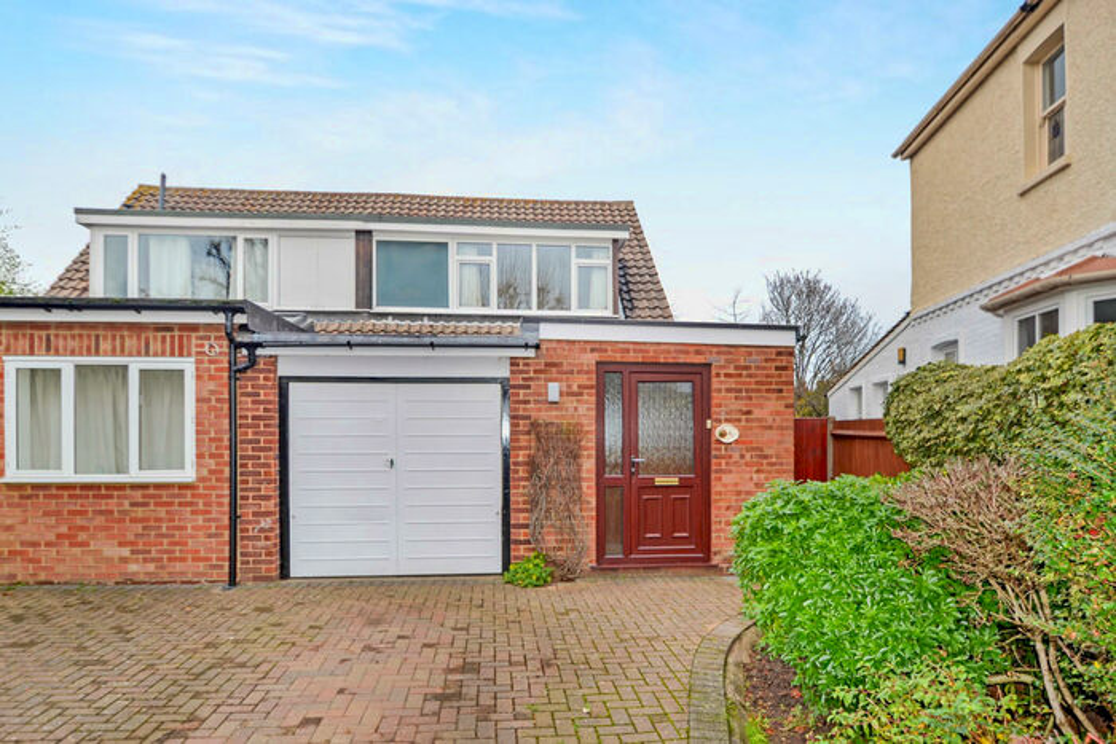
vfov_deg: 63.2
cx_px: 558
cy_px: 372
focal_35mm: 20
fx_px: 605
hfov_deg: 85.4
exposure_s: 1/160
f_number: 4
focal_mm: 13
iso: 100
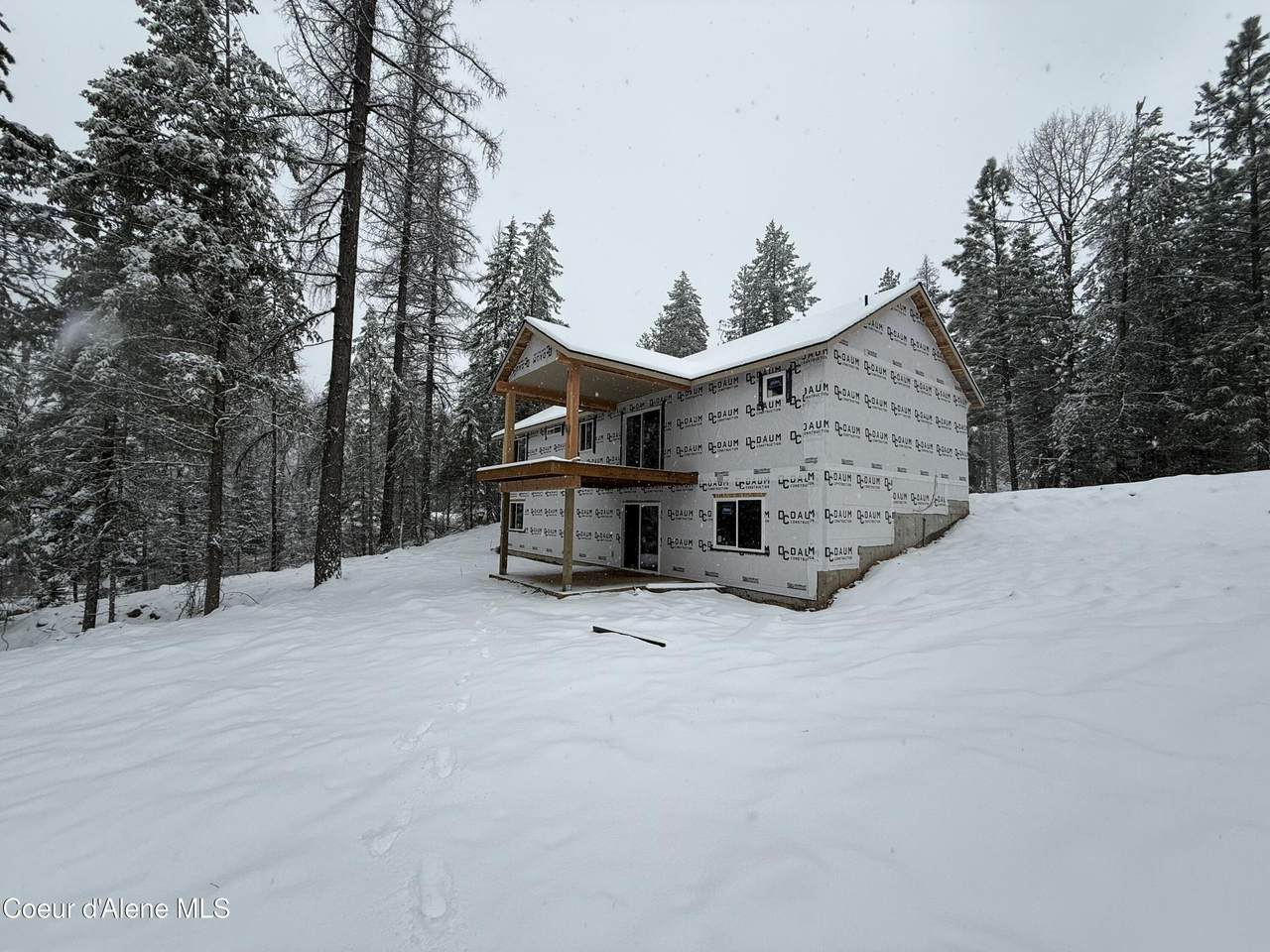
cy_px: 476
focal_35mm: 14
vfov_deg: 85.7
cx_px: 635
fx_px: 514
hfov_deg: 102.1
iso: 50
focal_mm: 2.22
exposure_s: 1/535
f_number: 2.2
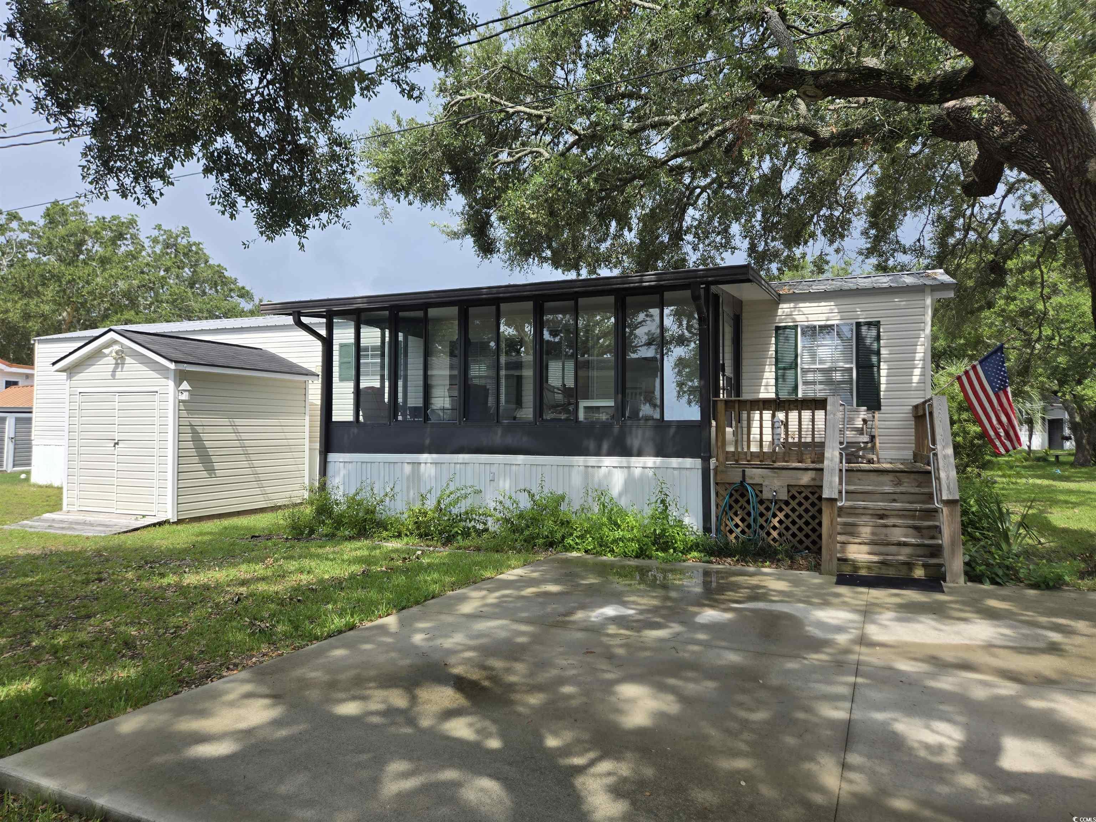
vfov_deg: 58.9
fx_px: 728
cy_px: 411
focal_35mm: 23
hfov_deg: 73.9
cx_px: 548
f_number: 1.8
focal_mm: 5.4
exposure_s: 1/1142
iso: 25
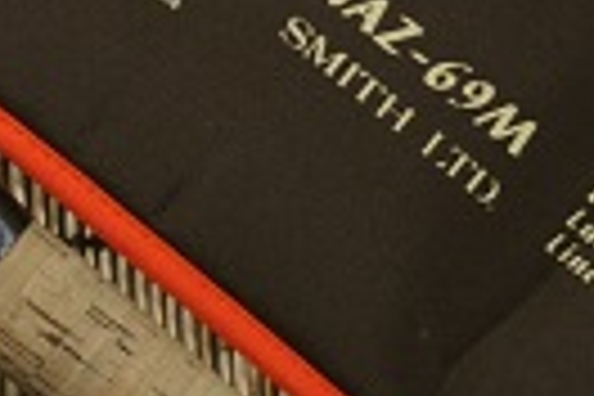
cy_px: 148
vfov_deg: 6.5
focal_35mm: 212
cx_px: -148
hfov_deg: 9.5
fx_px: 3505
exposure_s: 1/60
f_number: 4.5
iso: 800
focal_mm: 29
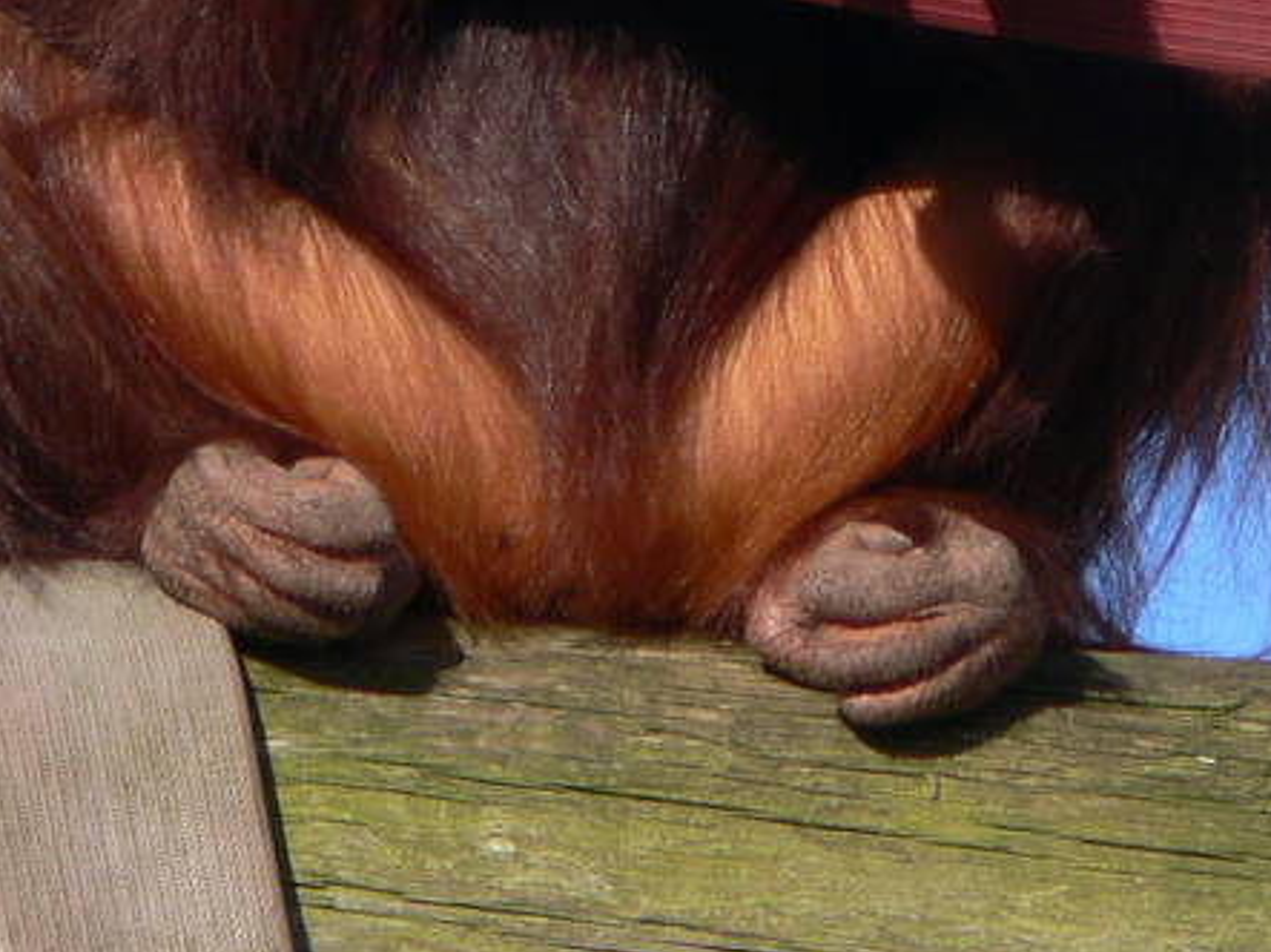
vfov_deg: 1.0
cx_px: 594
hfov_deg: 1.3
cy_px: -347
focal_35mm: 1517
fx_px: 55685
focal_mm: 88.8
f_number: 5.6
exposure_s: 1/400
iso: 80
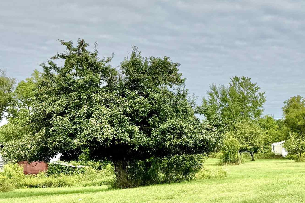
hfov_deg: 30.5
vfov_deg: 23.4
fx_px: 491
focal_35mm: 58
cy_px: 105
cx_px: 342
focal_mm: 6.76
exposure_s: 1/6410
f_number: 1.78
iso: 80
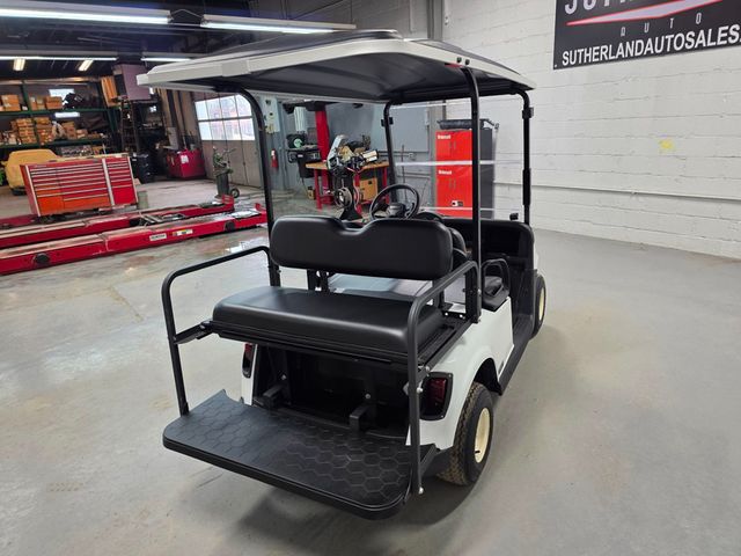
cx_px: 370
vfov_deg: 58.9
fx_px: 492
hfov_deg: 73.9
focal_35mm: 23
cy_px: 278
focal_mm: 6.3
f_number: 1.7
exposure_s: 1/120
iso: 100
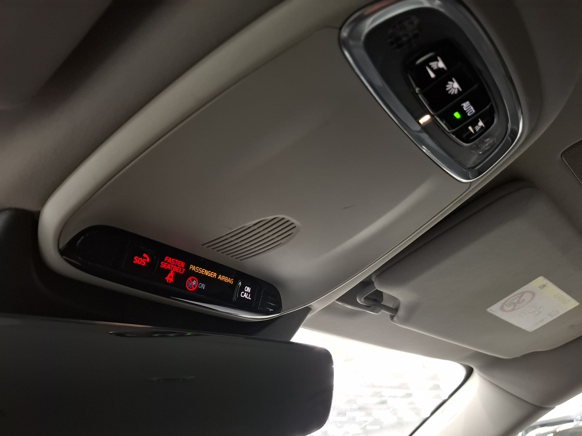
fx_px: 387
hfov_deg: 73.9
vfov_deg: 58.9
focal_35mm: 23
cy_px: 218
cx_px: 291
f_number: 1.8
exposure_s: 1/25
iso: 500
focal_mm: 5.54
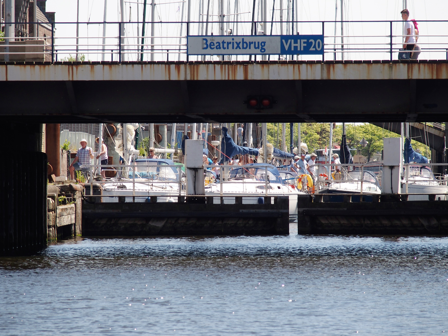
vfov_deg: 5.0
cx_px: 224
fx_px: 3883
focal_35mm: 300
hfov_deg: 6.6
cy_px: 168
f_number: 4.5
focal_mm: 64.3
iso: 100
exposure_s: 1/500
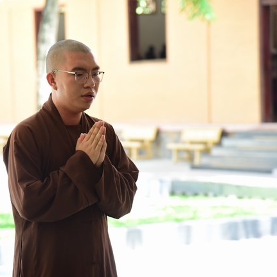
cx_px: 103
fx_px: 1394
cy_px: 139
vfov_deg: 11.3
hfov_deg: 11.3
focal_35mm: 154
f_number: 4.5
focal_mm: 120
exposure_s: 1/100
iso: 500
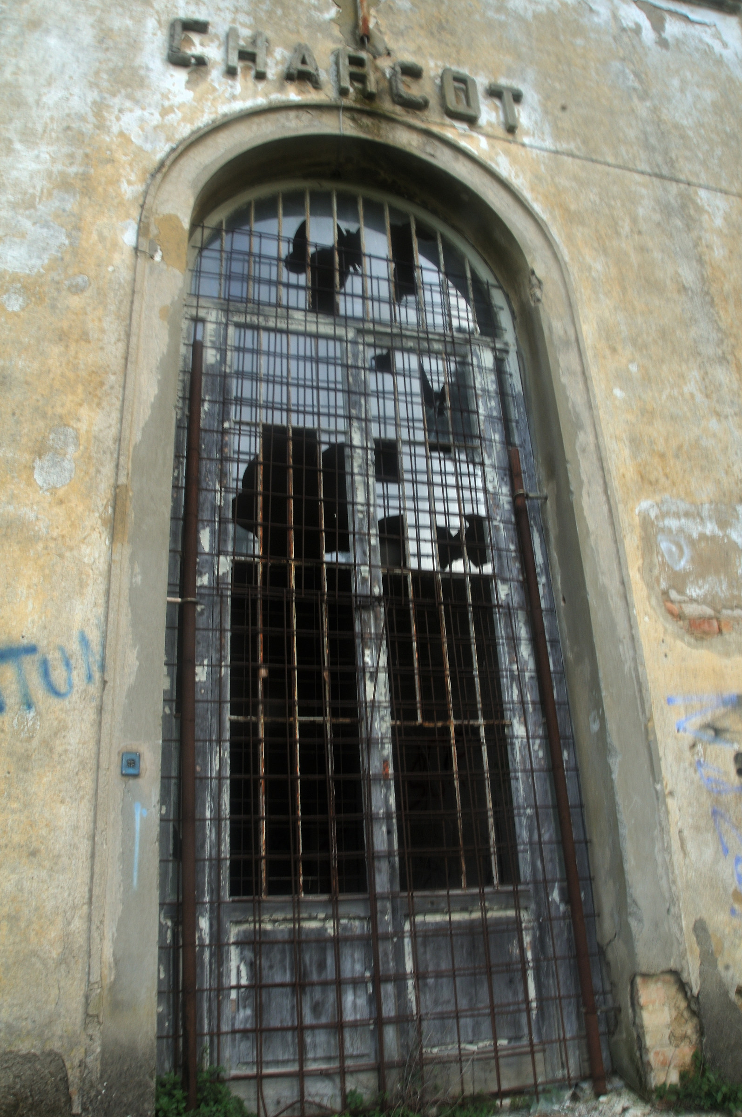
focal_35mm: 27
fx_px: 837
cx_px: 371
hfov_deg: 47.8
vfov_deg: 67.4
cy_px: 558
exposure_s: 1/8
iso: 200
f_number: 18
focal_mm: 18
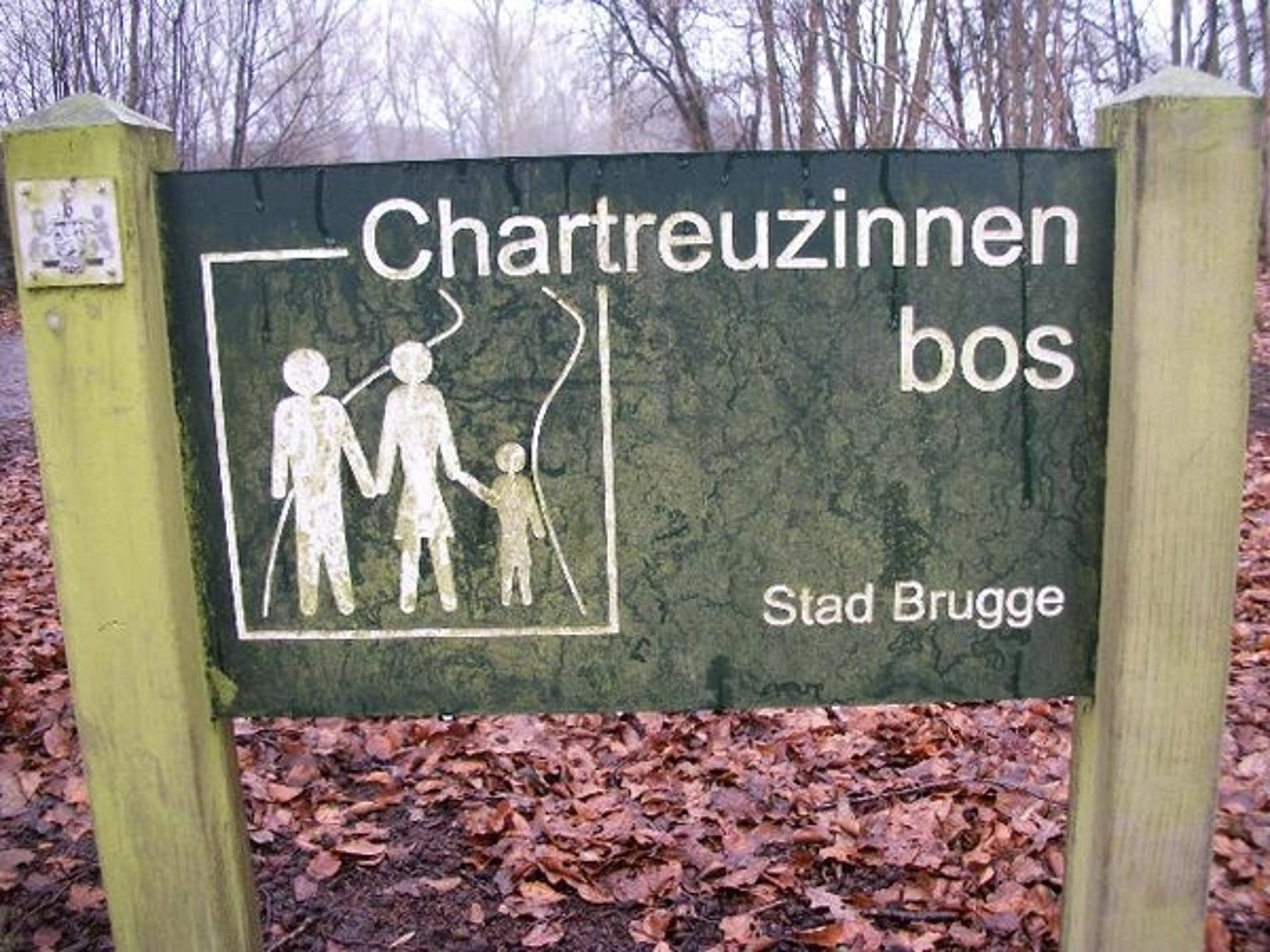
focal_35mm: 32
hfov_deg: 56.8
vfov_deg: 44.2
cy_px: 476
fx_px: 1174
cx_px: 635
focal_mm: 5.7
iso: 80
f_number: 2.9
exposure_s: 1/40
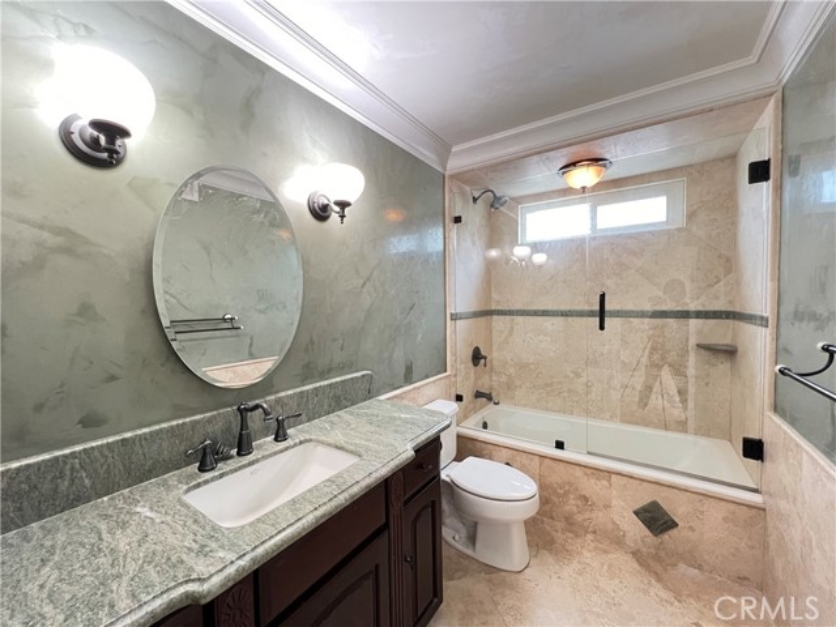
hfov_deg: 106.2
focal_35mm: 13
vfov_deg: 89.9
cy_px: 314
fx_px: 314
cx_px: 418
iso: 800
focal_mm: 1.57
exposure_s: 1/60
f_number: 1.8
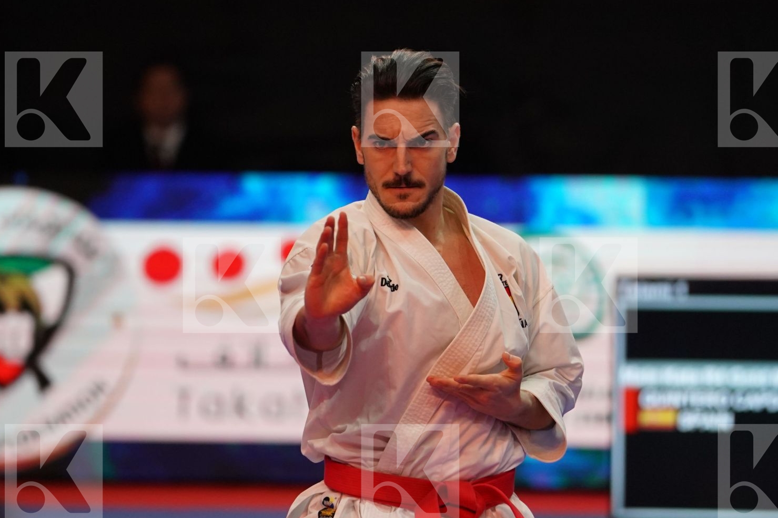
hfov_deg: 5.6
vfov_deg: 3.8
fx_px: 7887
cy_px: 285
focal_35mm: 365
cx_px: 410
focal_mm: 200
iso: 2000
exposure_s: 1/500
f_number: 2.8
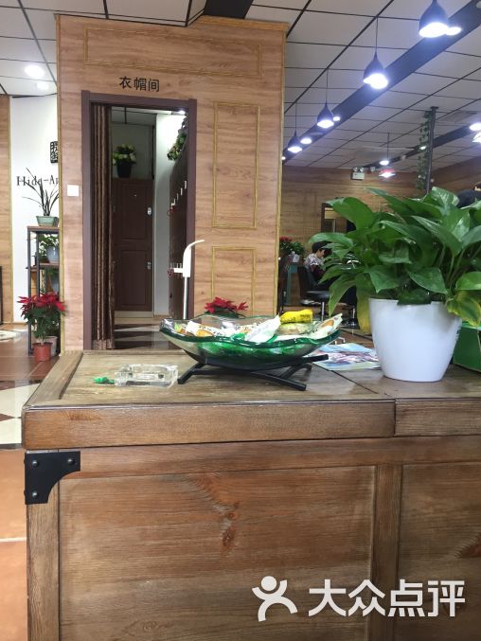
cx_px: 241
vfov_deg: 60.0
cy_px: 316
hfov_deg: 46.8
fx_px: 556
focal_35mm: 30
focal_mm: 4.15
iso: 100
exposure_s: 1/33
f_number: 2.2
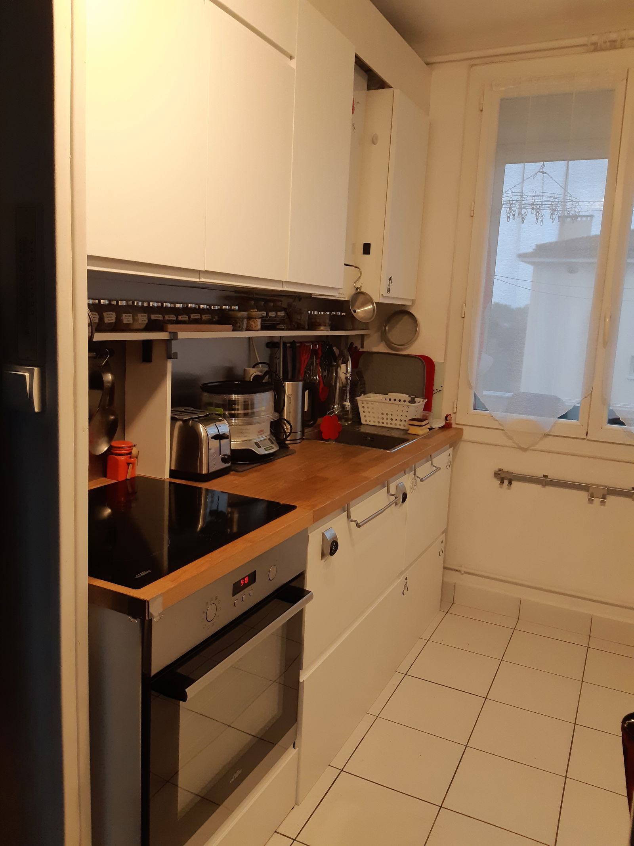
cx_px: 317
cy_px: 423
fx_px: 635
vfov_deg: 67.3
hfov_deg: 53.1
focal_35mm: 26
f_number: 1.7
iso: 160
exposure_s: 1/50
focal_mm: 3.93
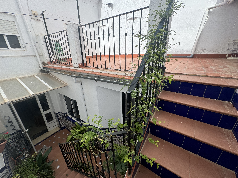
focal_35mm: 14
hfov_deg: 102.1
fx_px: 96
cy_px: 89
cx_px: 119
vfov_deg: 85.7
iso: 50
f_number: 2.2
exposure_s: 1/1034
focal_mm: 2.22
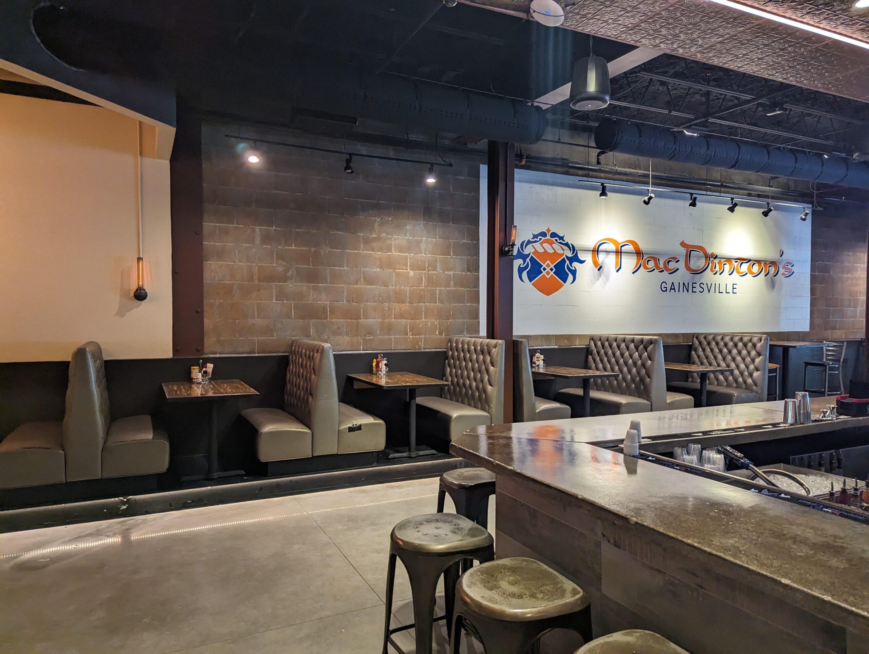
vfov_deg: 56.9
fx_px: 603
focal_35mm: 24
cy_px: 327
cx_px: 434
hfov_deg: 71.5
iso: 324
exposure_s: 1/120
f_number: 1.85
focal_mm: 6.81
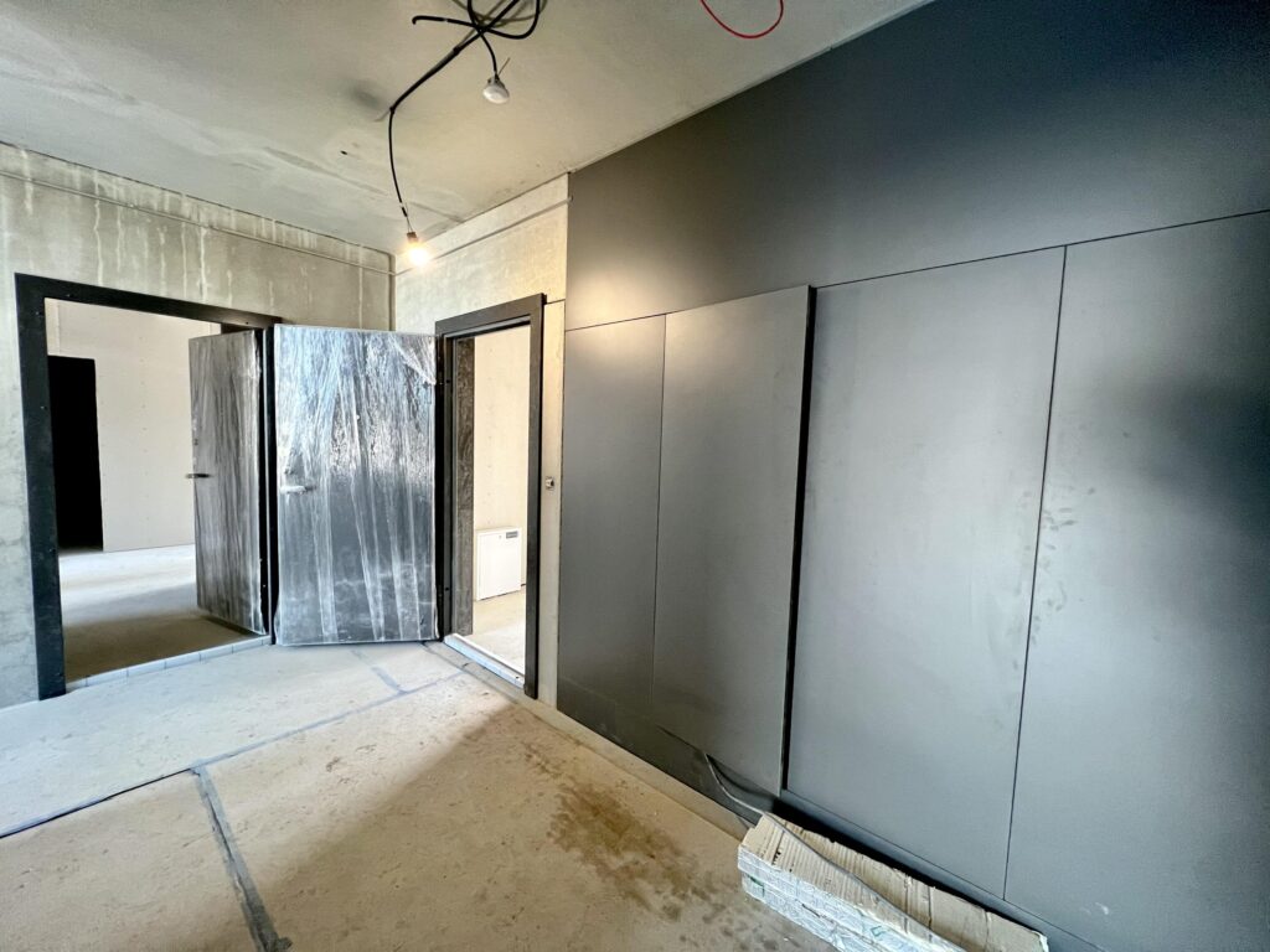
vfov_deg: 89.9
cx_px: 635
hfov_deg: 106.2
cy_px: 476
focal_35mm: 13
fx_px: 477
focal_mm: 1.57
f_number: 1.8
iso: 250
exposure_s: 1/50
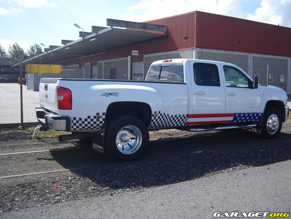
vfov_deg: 40.7
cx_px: 146
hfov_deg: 52.6
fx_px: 294
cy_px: 110
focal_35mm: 35
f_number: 7.1
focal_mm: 7.4
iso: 80
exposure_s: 1/180
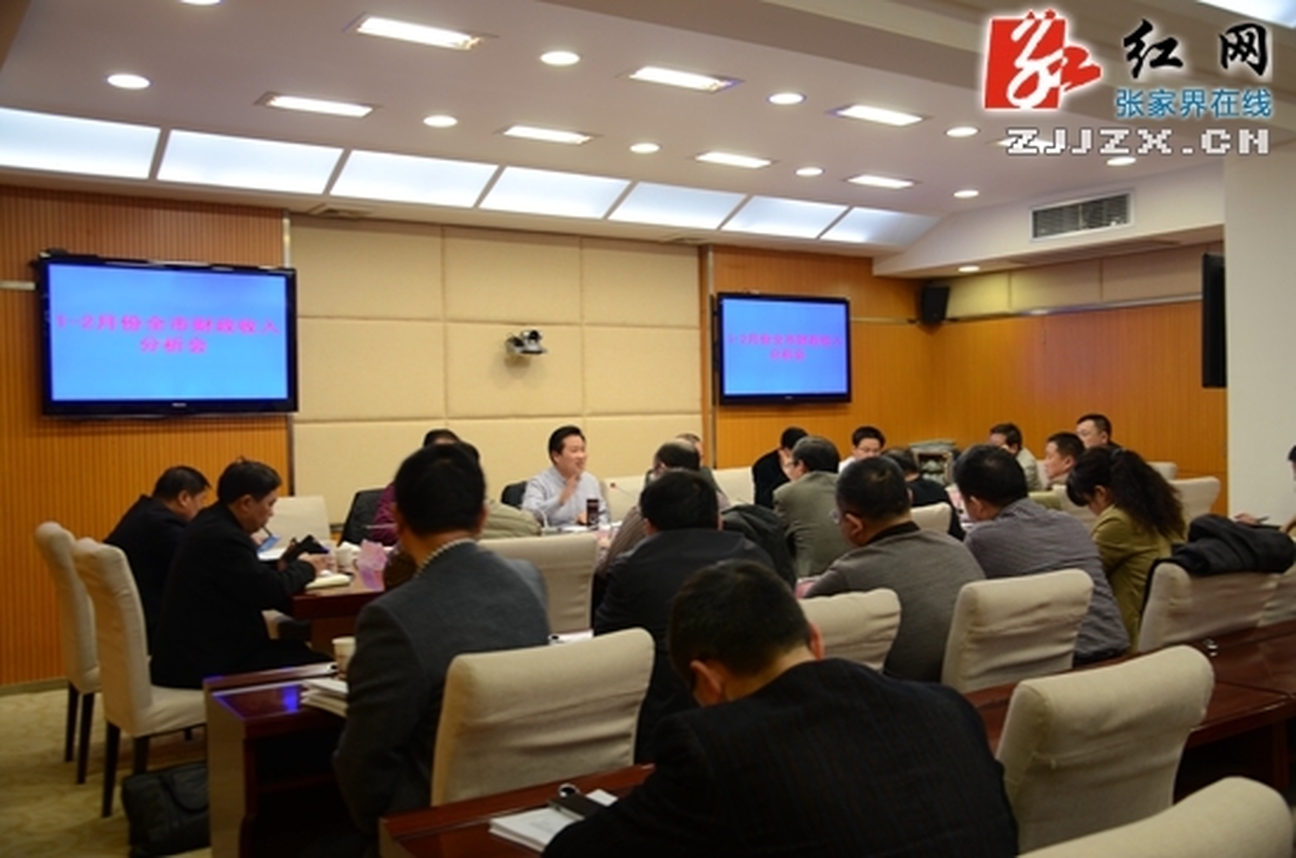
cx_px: 648
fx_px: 1131
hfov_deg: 59.6
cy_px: 429
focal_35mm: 32
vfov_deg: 41.5
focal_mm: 21
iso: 100
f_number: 3.8
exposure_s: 1/13
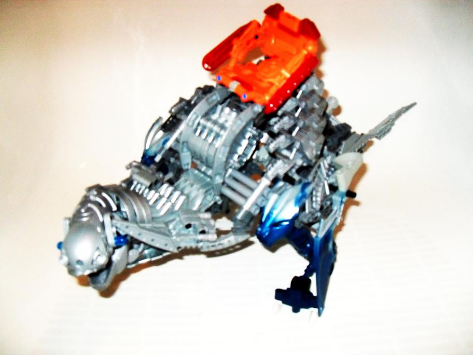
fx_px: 478
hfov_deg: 52.6
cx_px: 236
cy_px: 178
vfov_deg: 40.7
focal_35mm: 35
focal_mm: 6.2
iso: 400
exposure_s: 1/45
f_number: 2.8
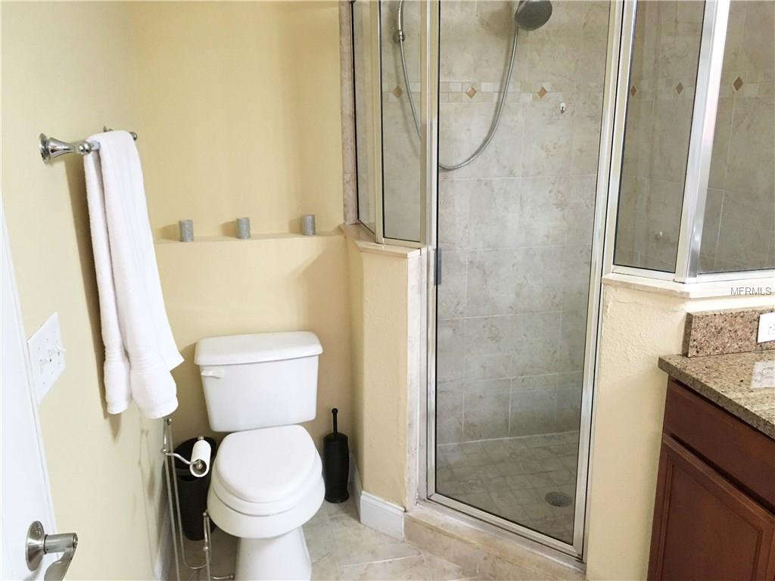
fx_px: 649
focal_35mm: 29
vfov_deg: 48.2
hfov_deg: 61.7
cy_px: 290
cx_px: 388
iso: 125
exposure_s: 1/30
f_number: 2.2
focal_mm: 4.15
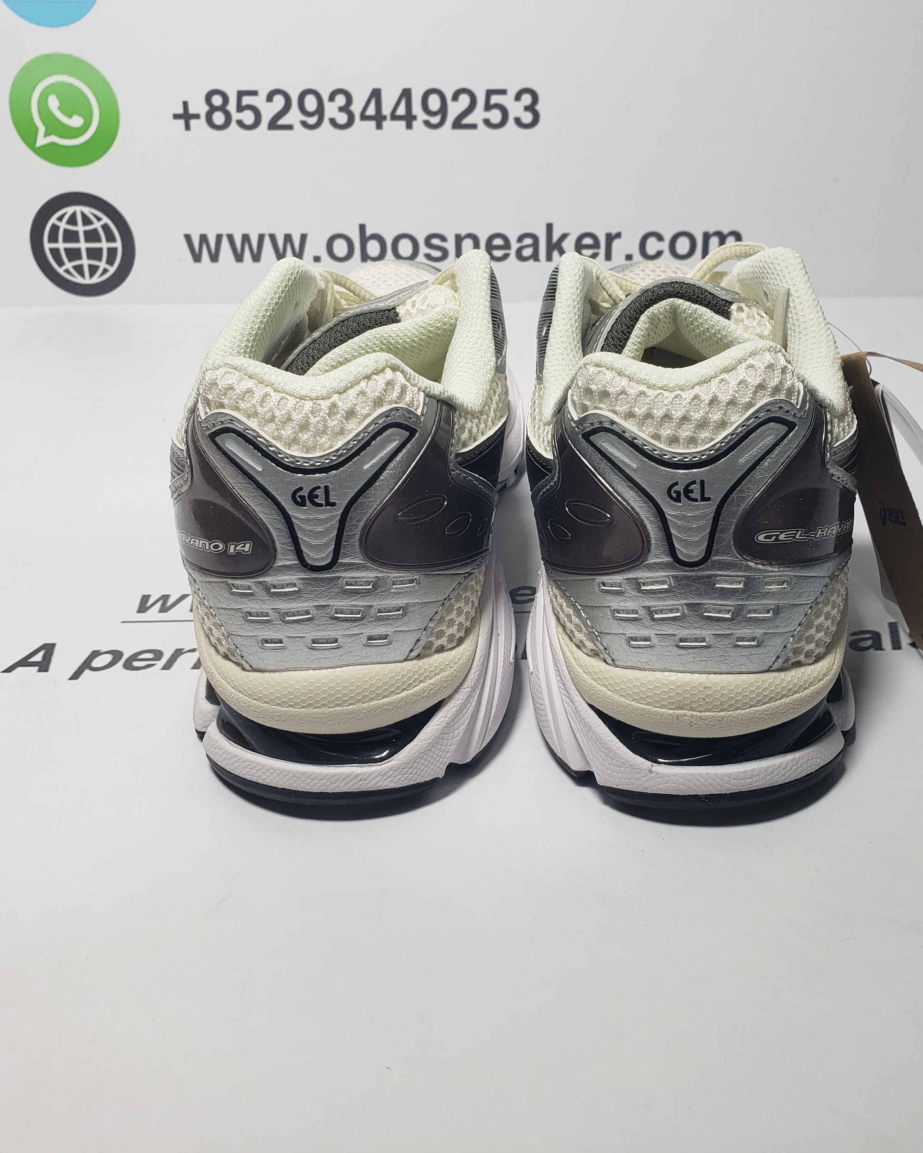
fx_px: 1161
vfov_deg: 52.8
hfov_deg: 43.1
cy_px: 575
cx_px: 558
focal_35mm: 34
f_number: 2.4
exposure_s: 1/193
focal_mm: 4.3
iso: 50
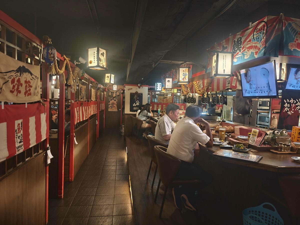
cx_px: 150
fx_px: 199
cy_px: 112
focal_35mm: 23
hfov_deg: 73.9
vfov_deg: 58.9
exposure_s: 1/33.3
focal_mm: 8.72
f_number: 1.63
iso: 1250
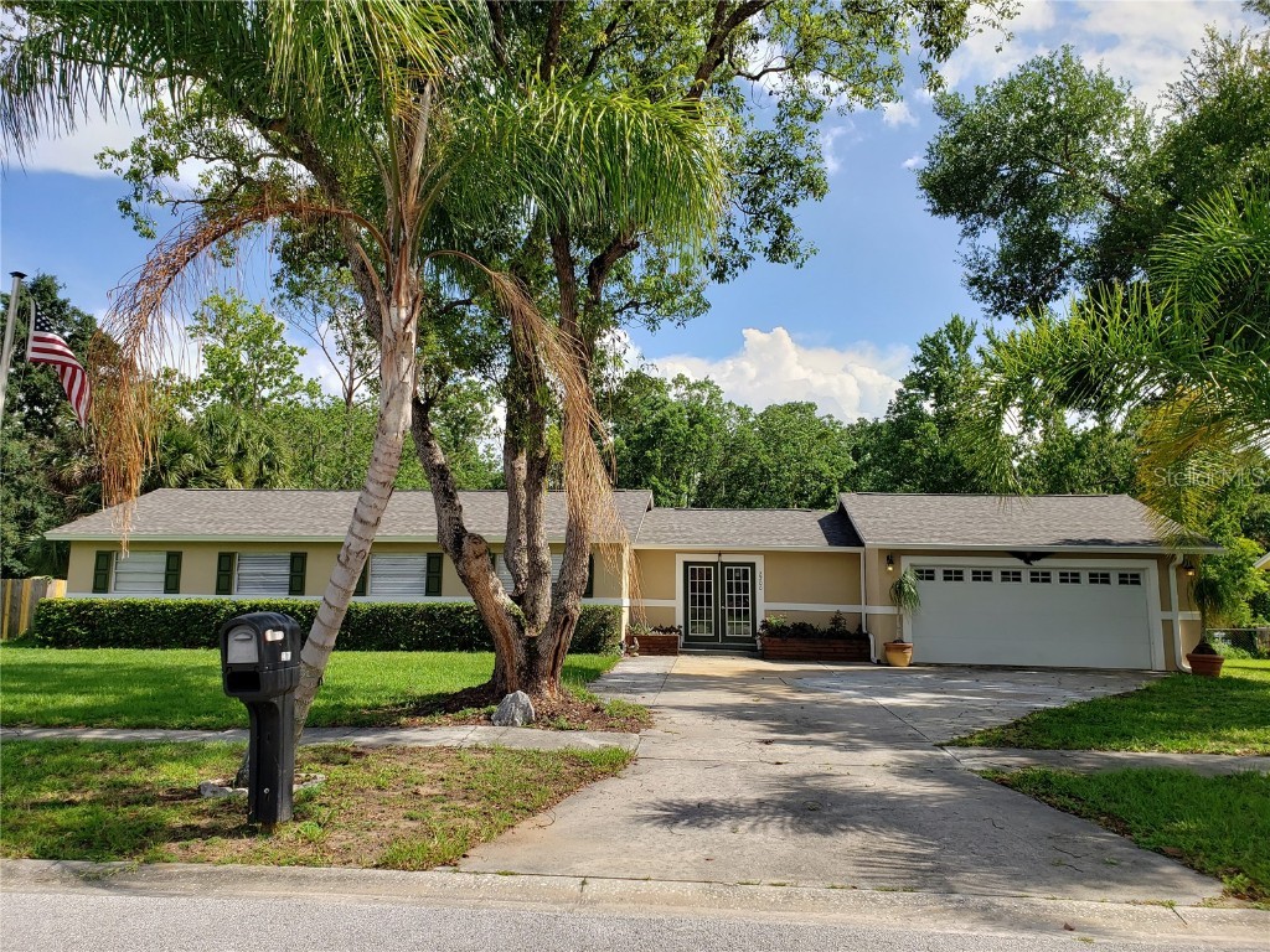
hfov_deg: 67.3
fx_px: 954
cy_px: 476
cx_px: 635
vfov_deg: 53.1
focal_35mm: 26
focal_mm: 4.3
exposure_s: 1/1239
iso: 50
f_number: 2.4
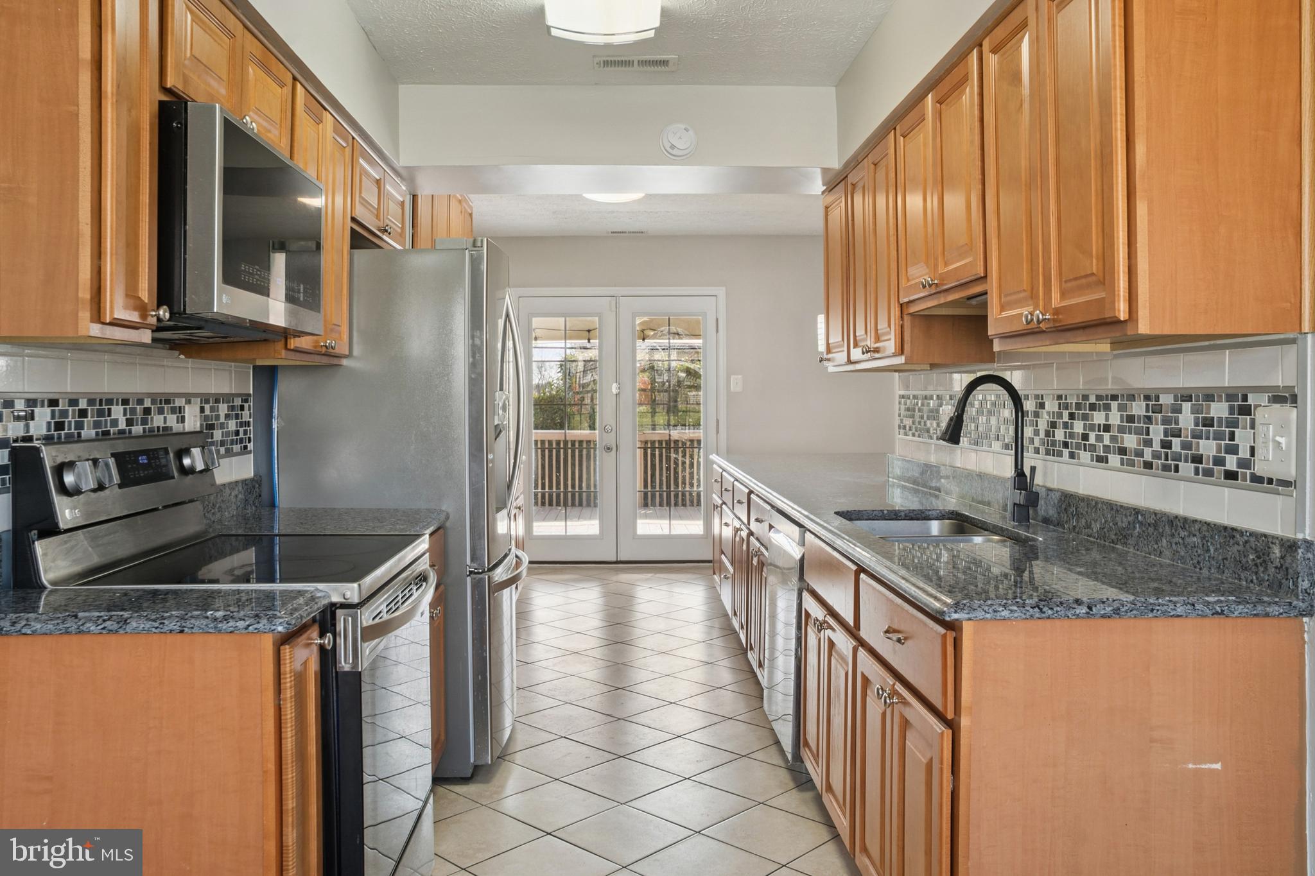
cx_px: 658
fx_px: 913
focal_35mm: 25
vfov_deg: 51.3
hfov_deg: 71.5
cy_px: 438
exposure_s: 1/10
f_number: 9
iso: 250
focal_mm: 17
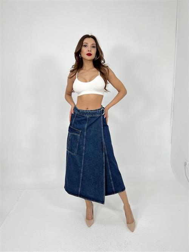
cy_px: 126
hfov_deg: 53.1
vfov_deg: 67.3
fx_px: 189
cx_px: 94
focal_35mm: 26
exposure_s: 1/129
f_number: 1.5
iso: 40
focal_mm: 5.7
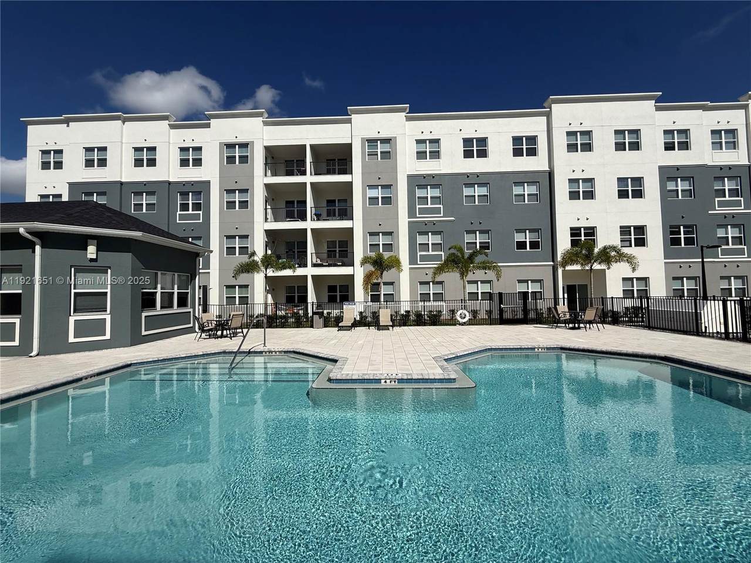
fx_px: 304
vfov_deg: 85.7
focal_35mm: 14
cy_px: 282
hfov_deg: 102.1
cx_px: 376
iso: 50
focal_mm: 2.22
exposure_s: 1/6173
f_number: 2.2
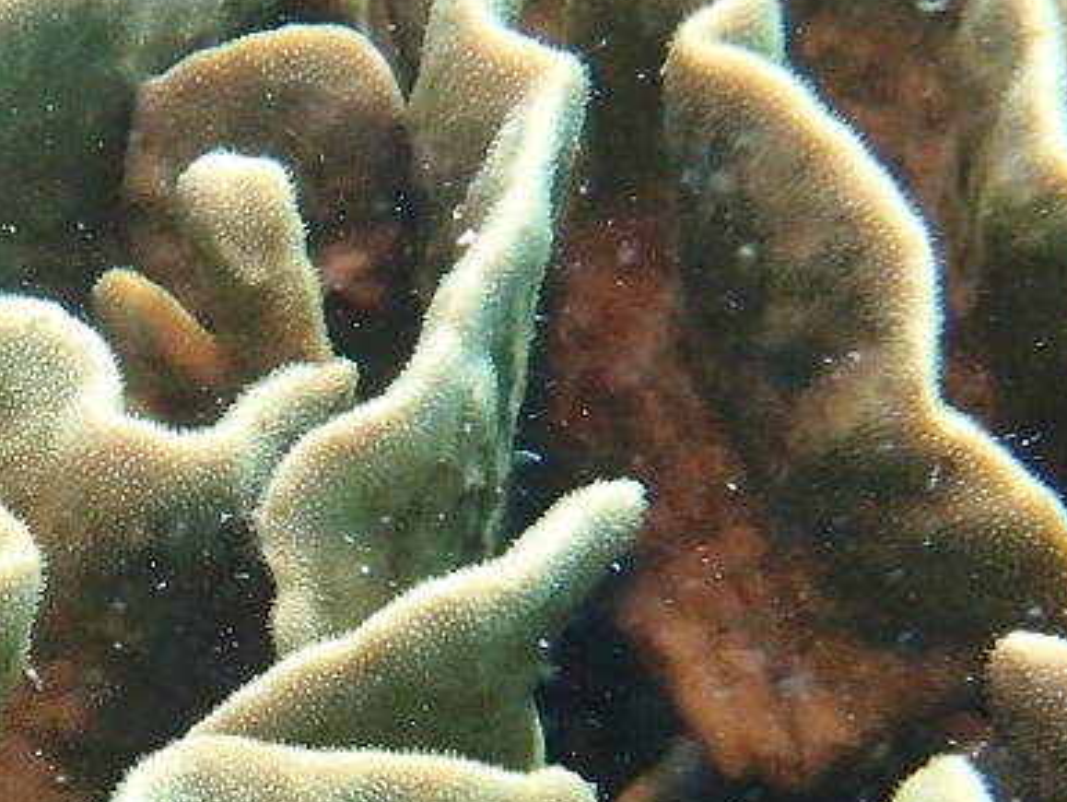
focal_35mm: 242
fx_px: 7464
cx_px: -111
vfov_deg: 6.1
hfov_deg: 8.1
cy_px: 651
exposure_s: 1/160
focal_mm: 14.62
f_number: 5.6
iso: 200
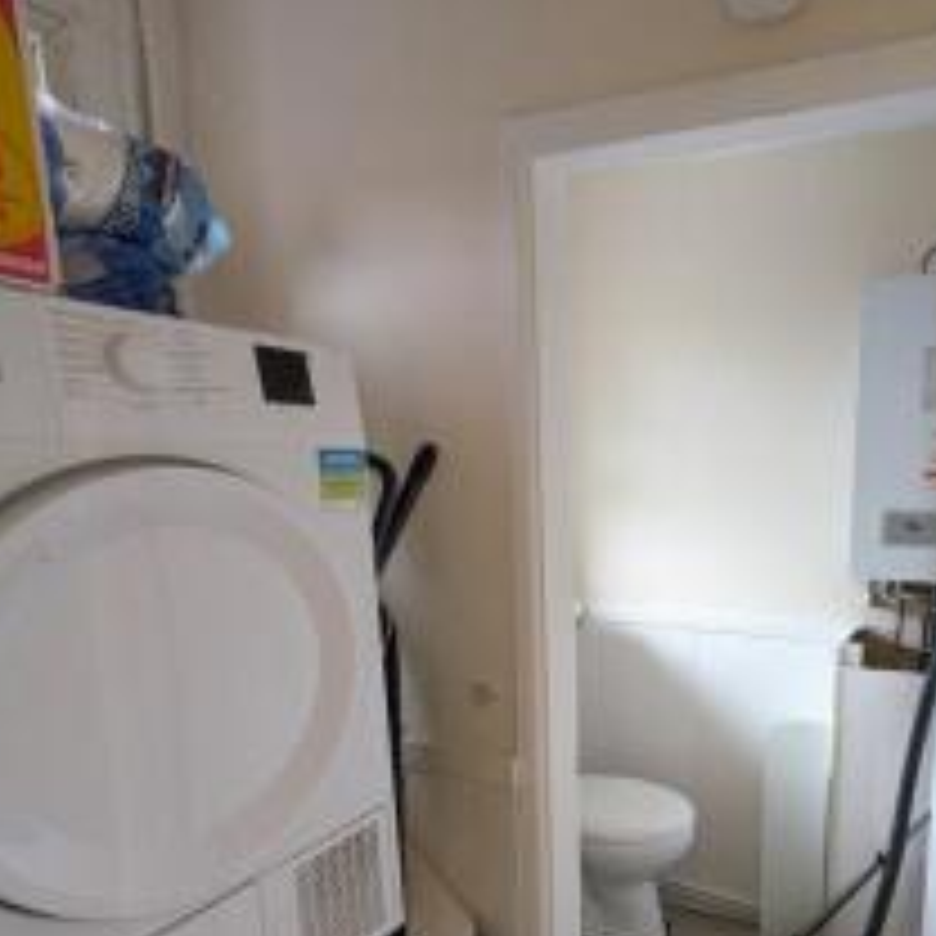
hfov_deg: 58.8
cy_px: 610
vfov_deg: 59.8
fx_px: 795
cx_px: 662
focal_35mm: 26
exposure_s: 1/24
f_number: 2.2
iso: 385
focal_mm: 1.85
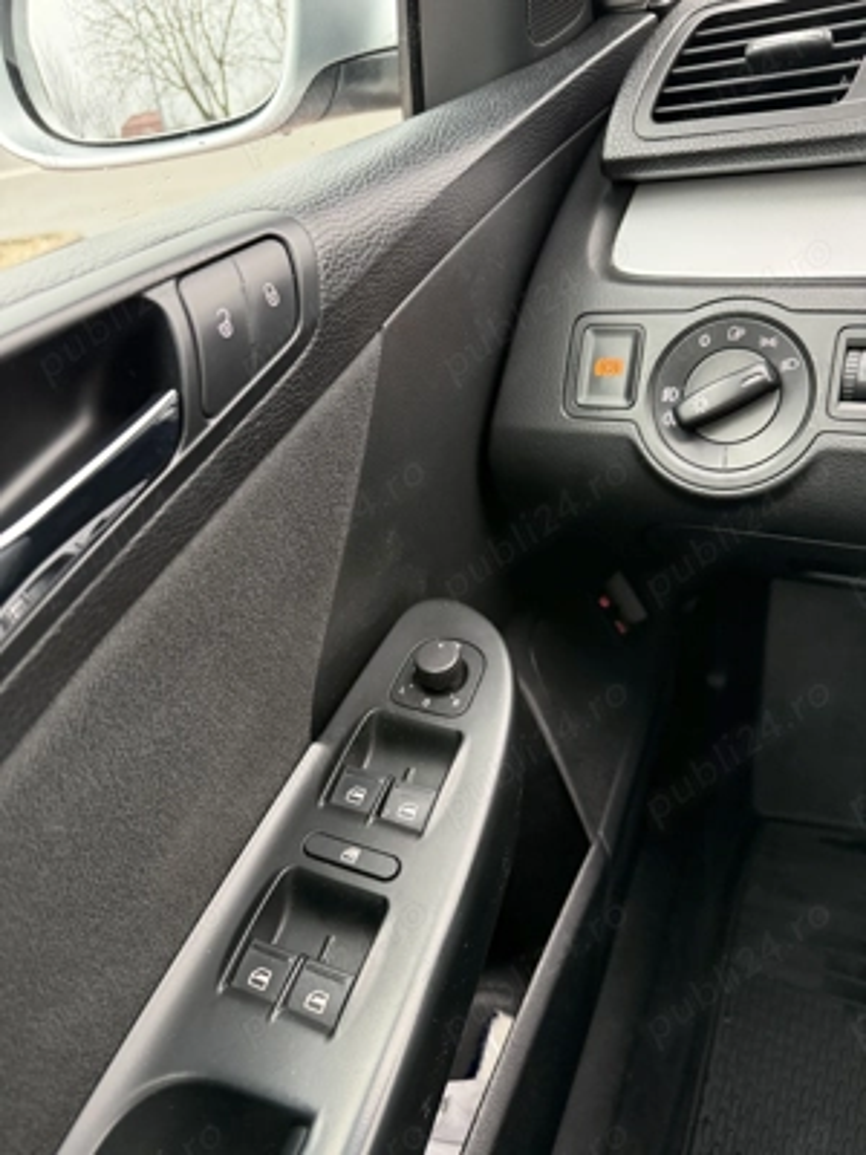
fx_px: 801
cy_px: 578
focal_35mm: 24
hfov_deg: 56.8
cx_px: 433
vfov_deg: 71.6
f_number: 1.78
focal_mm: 6.76
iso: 200
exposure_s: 1/75
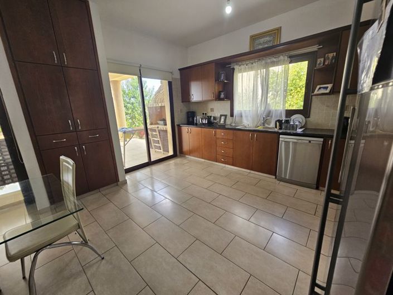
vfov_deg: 89.9
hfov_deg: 106.2
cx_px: 196
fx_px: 148
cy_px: 148
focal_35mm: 13
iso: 100
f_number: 2.2
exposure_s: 1/50
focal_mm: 2.2
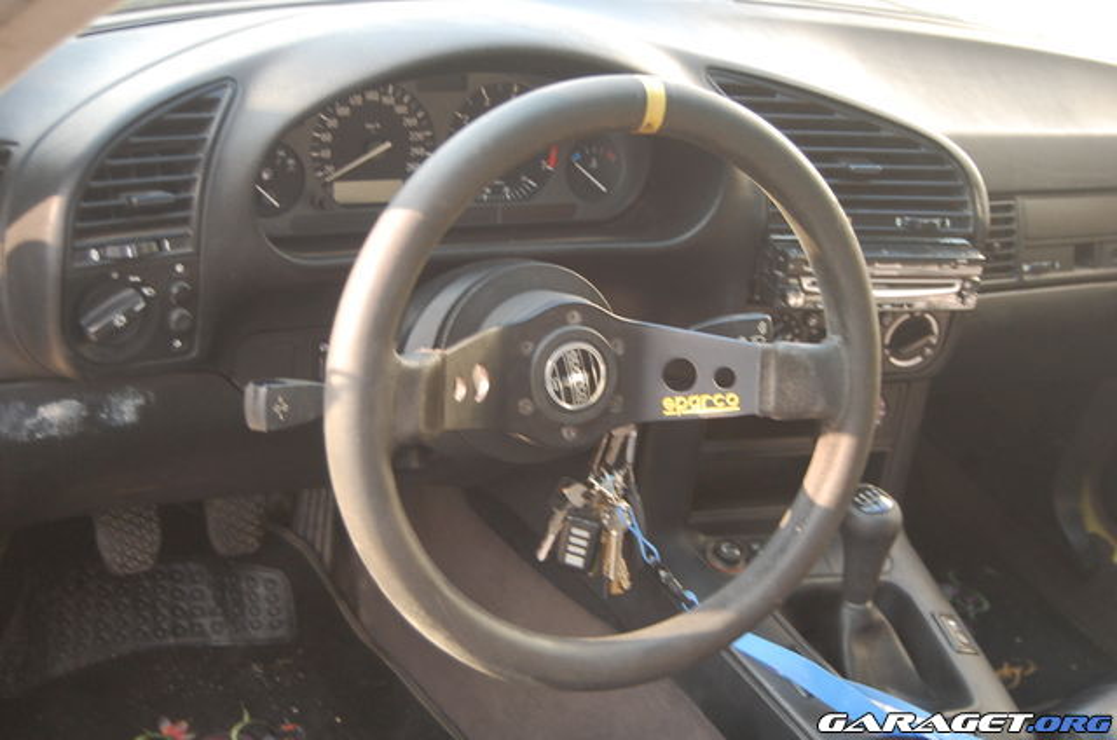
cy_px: 370
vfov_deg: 28.8
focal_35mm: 46
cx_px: 558
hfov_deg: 42.4
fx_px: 1440
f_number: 4.5
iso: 640
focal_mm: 31
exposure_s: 1/30
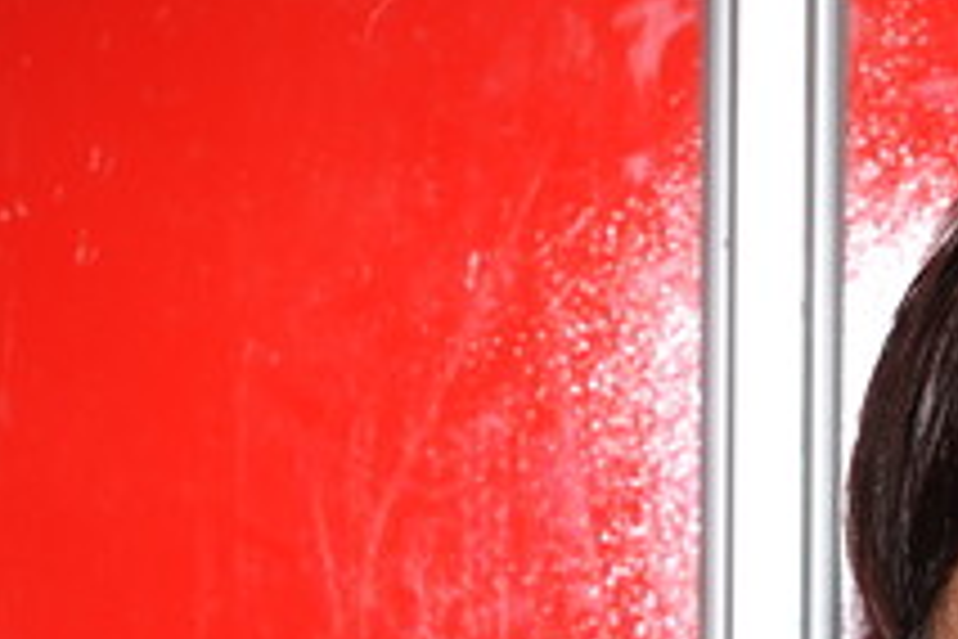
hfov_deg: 10.7
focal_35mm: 186
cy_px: 1022
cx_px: 1327
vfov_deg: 7.2
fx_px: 4949
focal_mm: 55
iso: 400
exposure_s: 1/60
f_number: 8
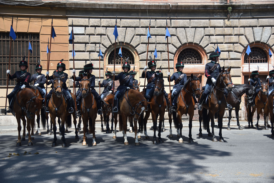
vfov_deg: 33.4
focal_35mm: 40
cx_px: 137
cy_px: 92
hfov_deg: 48.4
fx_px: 305
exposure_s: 1/1000
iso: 200
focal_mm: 40
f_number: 4
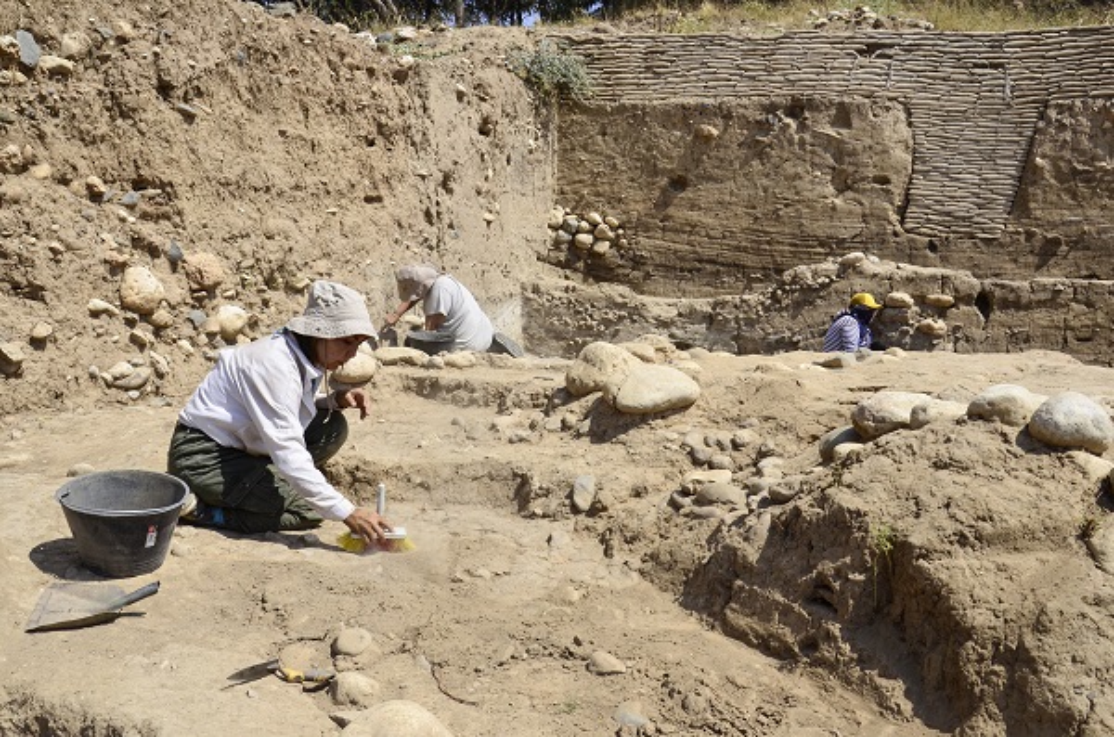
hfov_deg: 57.3
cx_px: 557
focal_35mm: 33
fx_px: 1019
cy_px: 368
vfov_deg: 39.8
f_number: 13
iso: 400
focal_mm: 22
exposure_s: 1/640
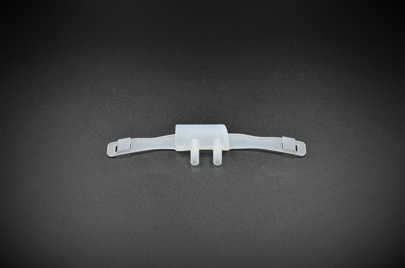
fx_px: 589
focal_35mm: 52
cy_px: 134
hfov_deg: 37.9
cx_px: 202
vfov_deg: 25.6
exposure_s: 1/50
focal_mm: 35
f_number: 4.5
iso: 800
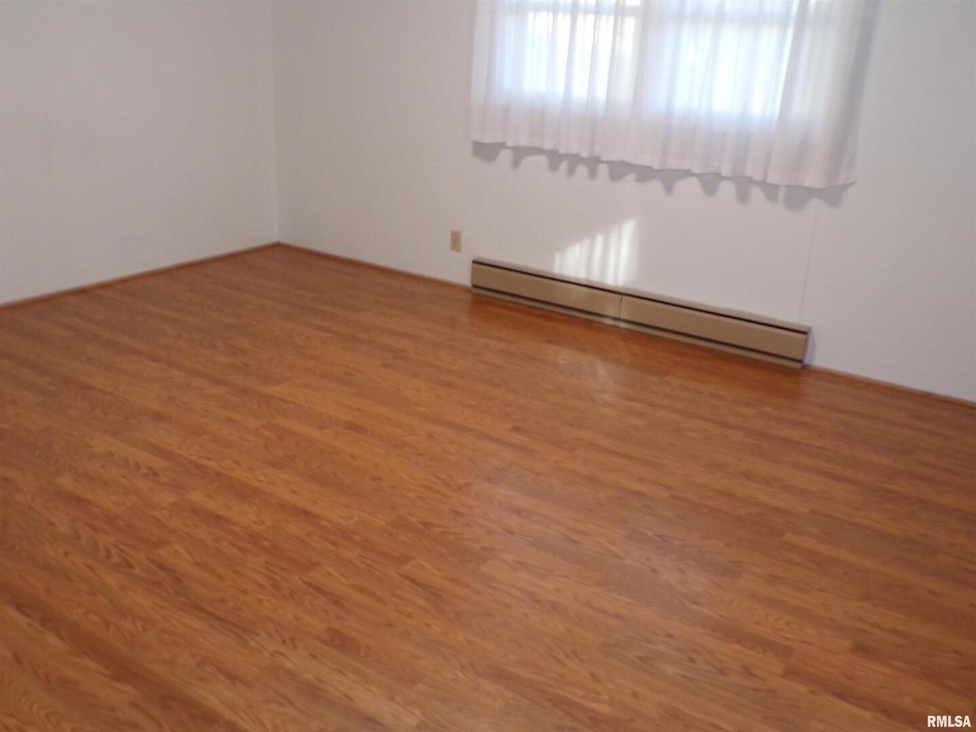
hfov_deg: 56.8
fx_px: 902
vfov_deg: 44.2
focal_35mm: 32
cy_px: 366
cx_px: 488
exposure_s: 1/17
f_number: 3.2
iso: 296
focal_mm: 5.8
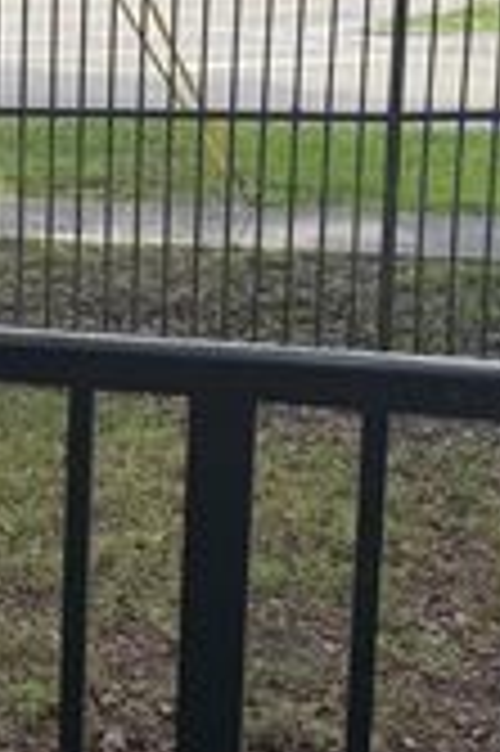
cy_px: 241
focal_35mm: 89
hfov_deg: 14.4
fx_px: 1858
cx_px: -221
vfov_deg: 22.8
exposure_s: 1/1553
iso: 80
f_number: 1.78
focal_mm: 6.76
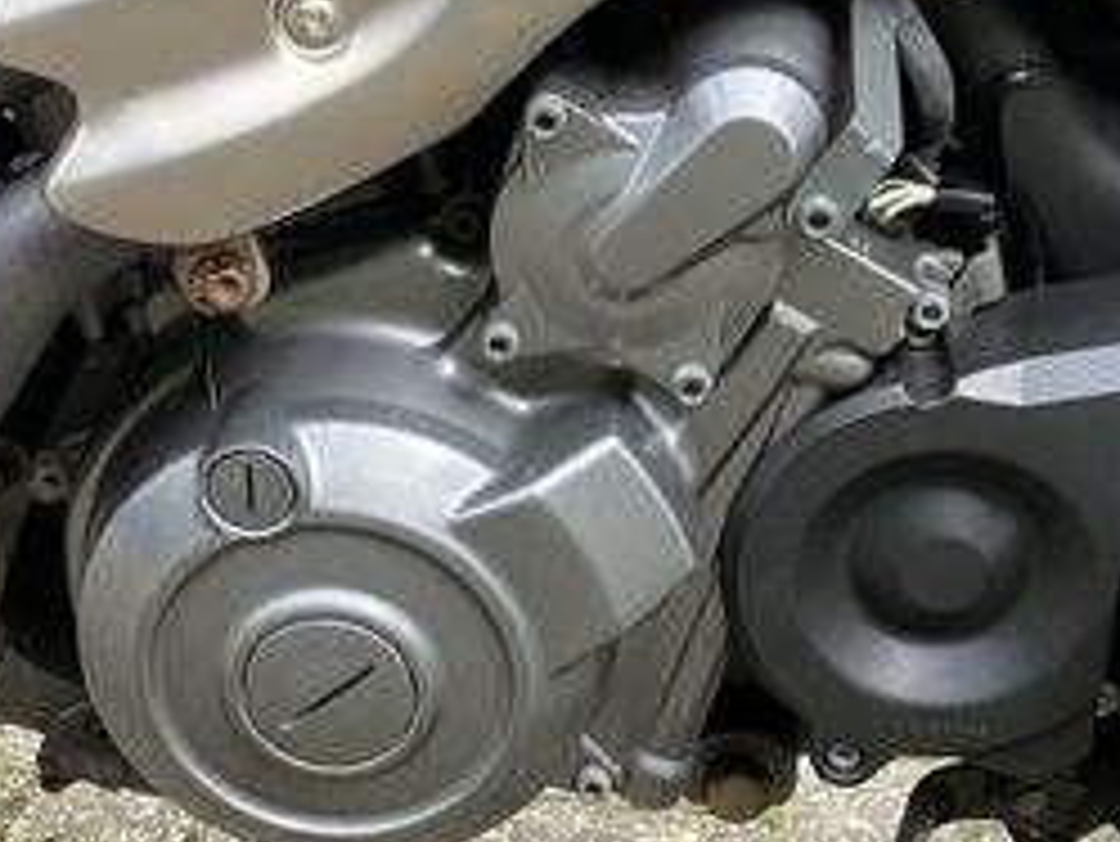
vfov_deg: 20.4
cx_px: 513
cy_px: 374
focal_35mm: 72
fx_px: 2331
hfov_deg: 27.0
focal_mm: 3.99
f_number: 1.8
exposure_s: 1/170
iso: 40
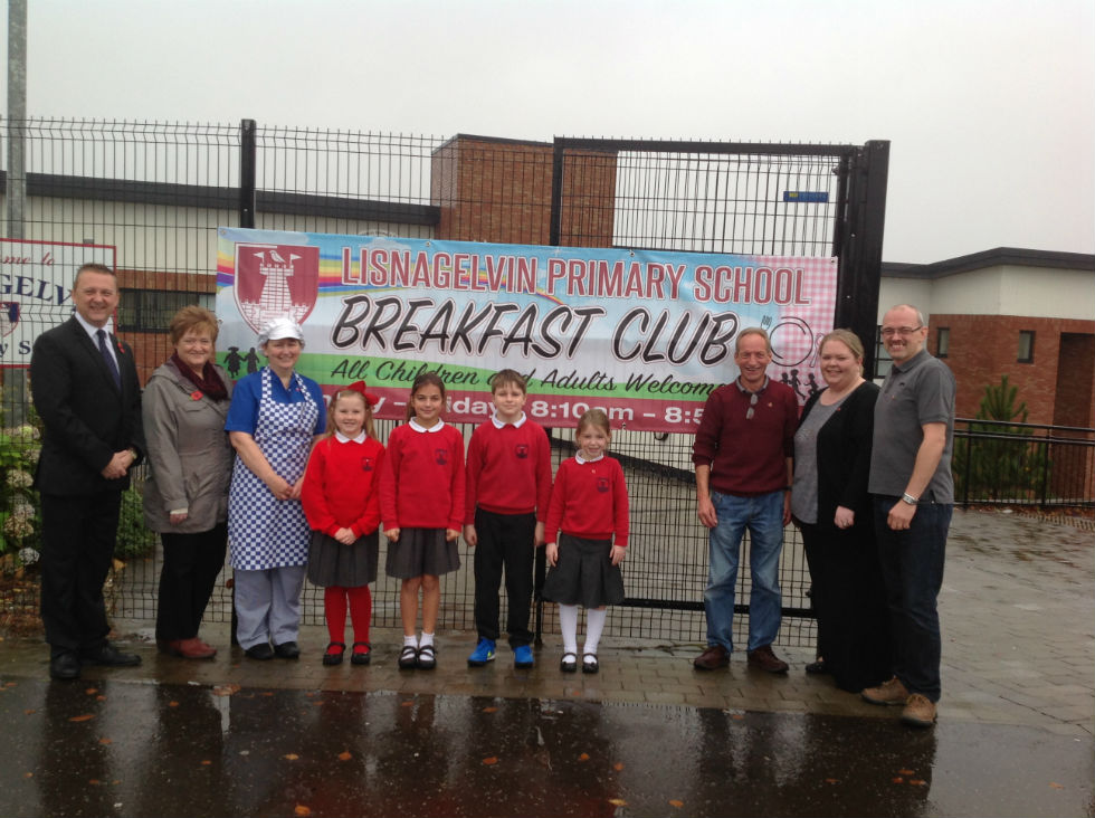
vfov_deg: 40.6
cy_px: 409
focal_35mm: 35
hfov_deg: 52.7
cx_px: 548
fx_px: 1106
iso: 50
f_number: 2.4
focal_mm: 4.28
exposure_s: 1/120
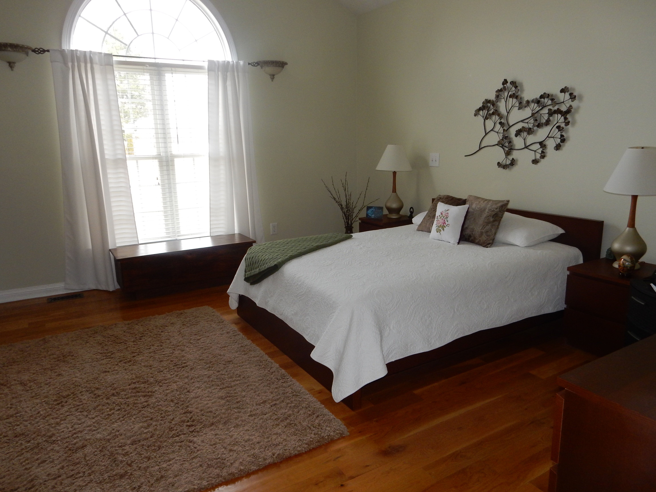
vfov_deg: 54.9
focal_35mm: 25
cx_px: 328
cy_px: 246
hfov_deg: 69.4
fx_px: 474
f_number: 3.7
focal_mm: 4.5
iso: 200
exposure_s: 1/60
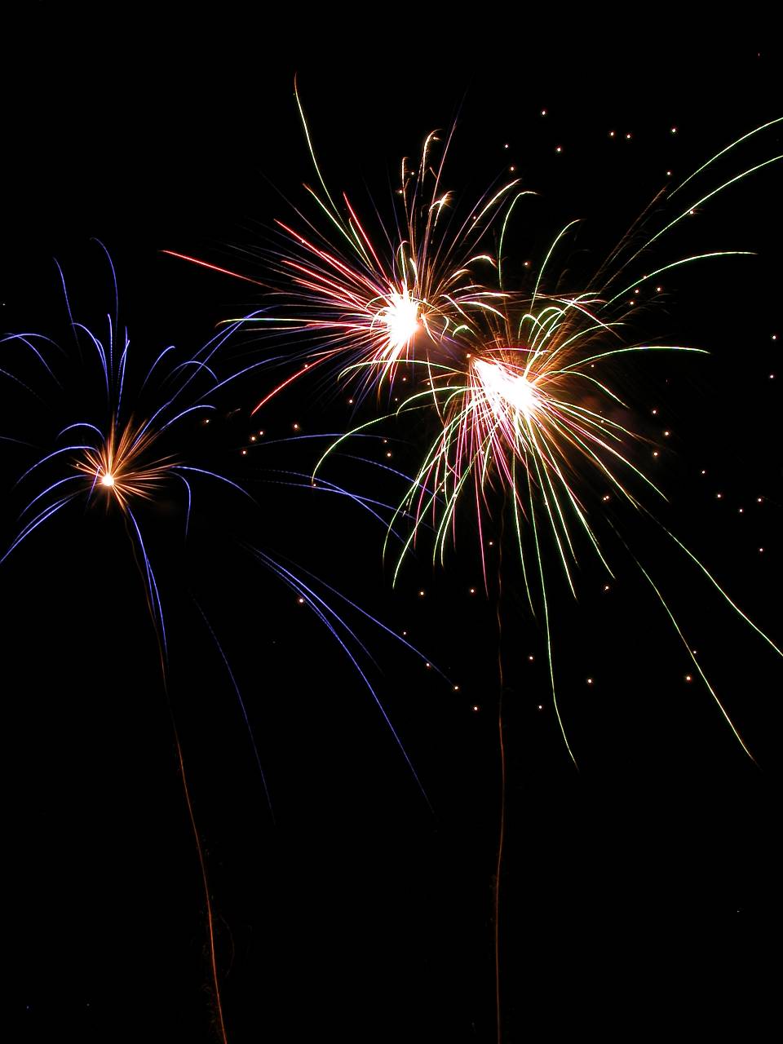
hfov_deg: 40.7
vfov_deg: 52.6
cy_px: 522
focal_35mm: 35
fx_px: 1056
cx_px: 392
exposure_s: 8
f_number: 8
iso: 100
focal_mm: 8.9
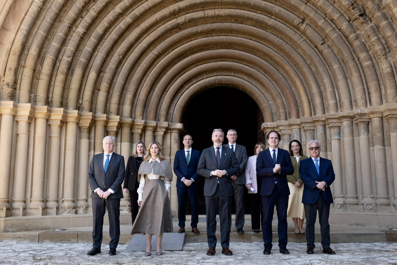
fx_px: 419
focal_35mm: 38
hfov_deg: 50.7
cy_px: 131
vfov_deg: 35.1
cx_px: 201
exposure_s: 1/80
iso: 250
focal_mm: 37
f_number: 8
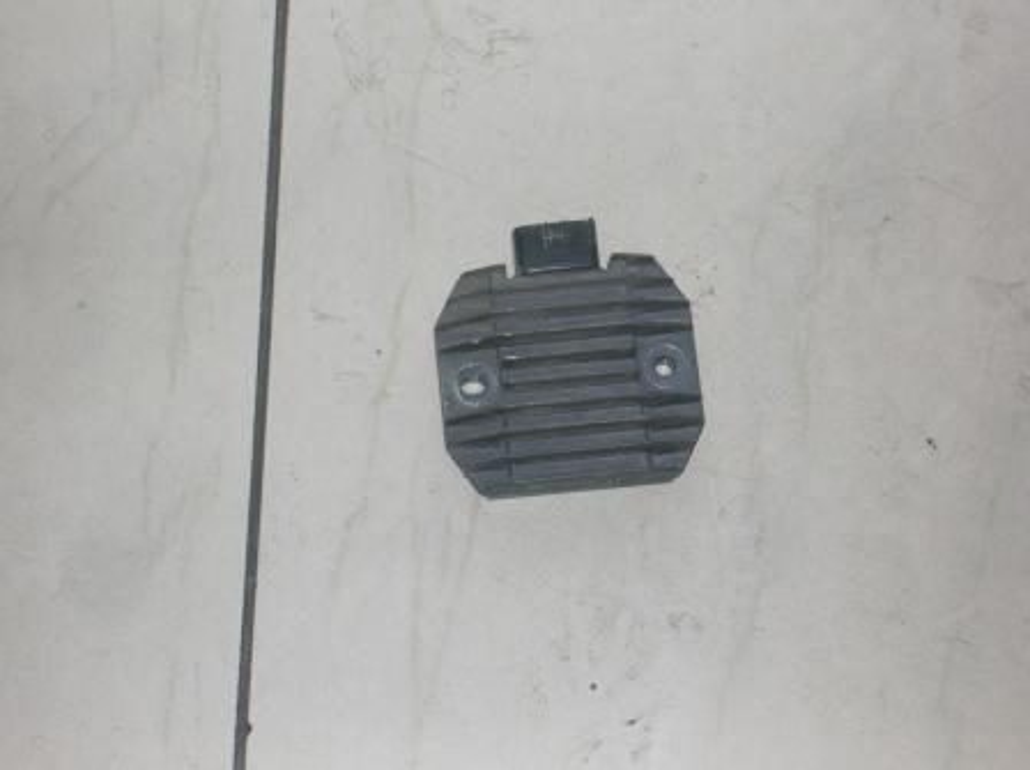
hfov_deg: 18.7
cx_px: 515
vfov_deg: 14.1
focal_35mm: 105
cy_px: 385
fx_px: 3121
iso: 50
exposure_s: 1/60.1
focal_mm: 17.4
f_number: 4.9
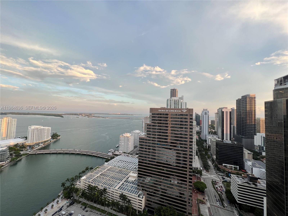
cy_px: 108
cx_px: 144
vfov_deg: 89.9
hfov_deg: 106.2
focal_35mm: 13
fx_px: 108
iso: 32
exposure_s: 1/235
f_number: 1.8
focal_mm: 1.57
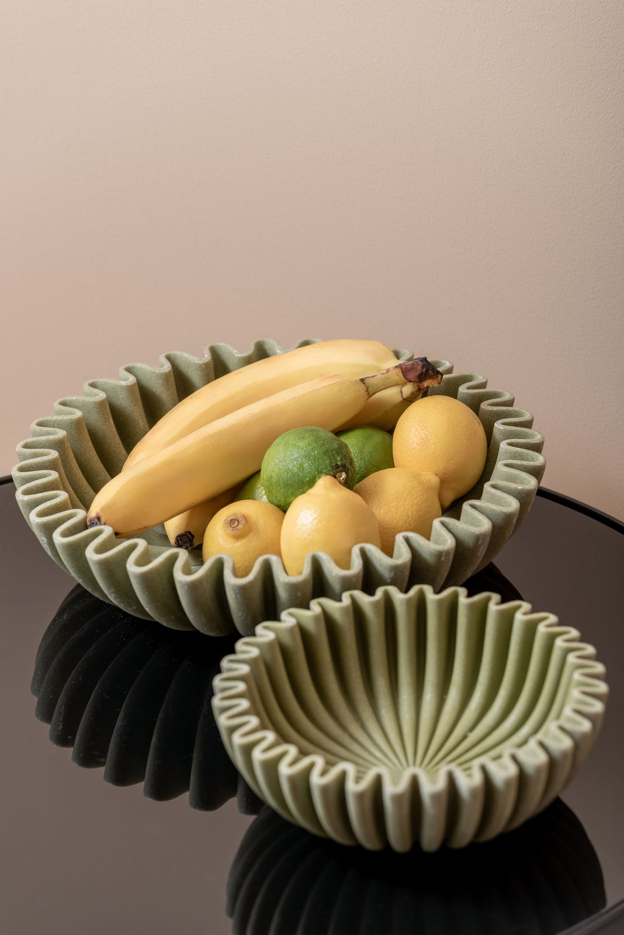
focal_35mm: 122
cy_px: 468
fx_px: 3169
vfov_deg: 16.8
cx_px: 312
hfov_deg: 11.2
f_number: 5.6
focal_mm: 122
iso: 50
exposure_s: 1/125
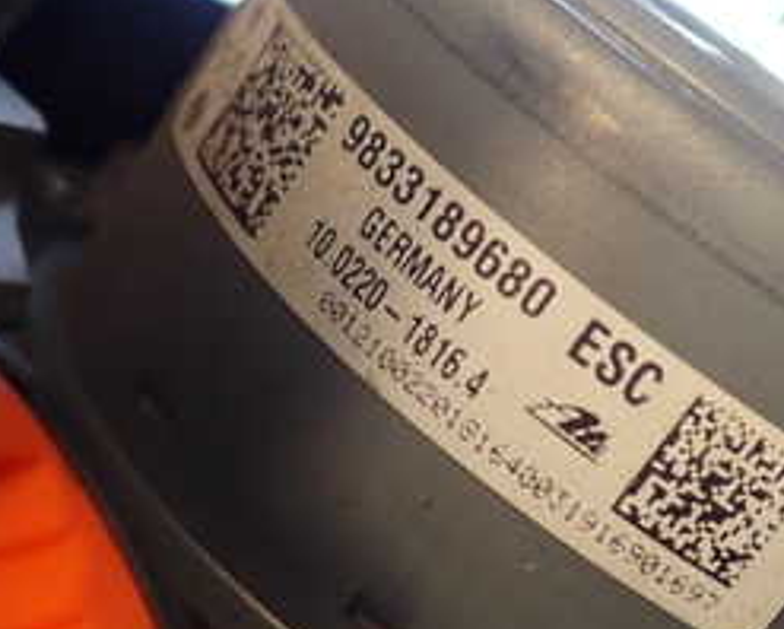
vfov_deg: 21.6
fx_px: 1649
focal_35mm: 71
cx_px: 628
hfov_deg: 26.3
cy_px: 372
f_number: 2.3
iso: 100
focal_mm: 5.4
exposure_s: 1/80
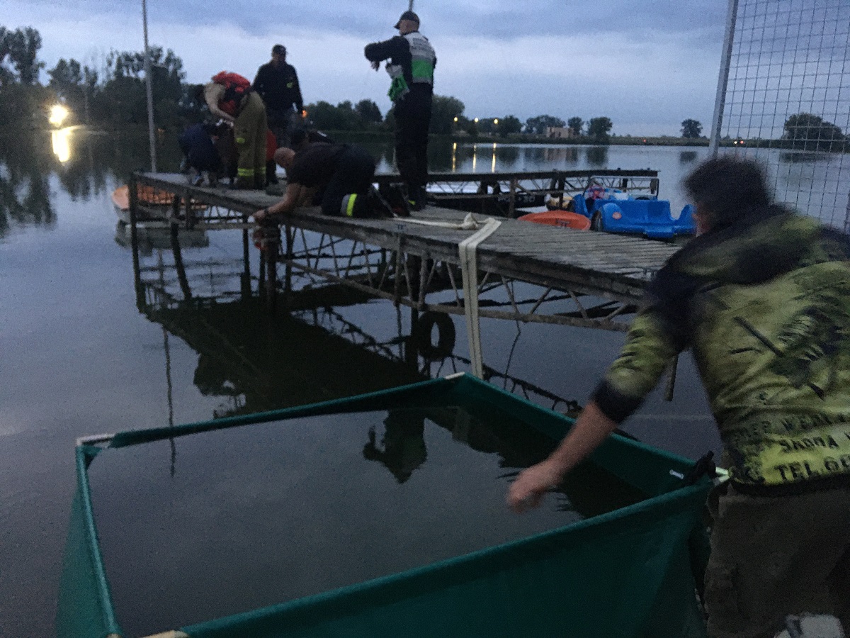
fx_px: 712
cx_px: 425
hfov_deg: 61.7
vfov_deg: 48.2
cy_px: 319
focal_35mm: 29
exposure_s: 1/17
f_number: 2.2
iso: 500
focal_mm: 4.15
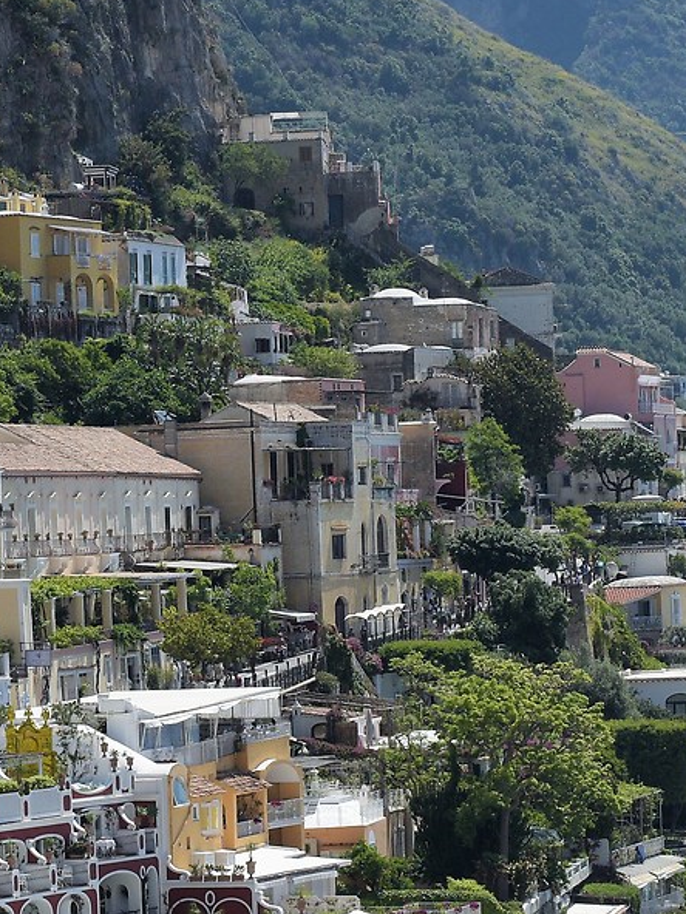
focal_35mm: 195
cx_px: 304
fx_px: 5153
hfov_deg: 7.6
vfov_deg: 10.1
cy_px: 404
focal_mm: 50
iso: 320
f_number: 9
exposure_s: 1/1250
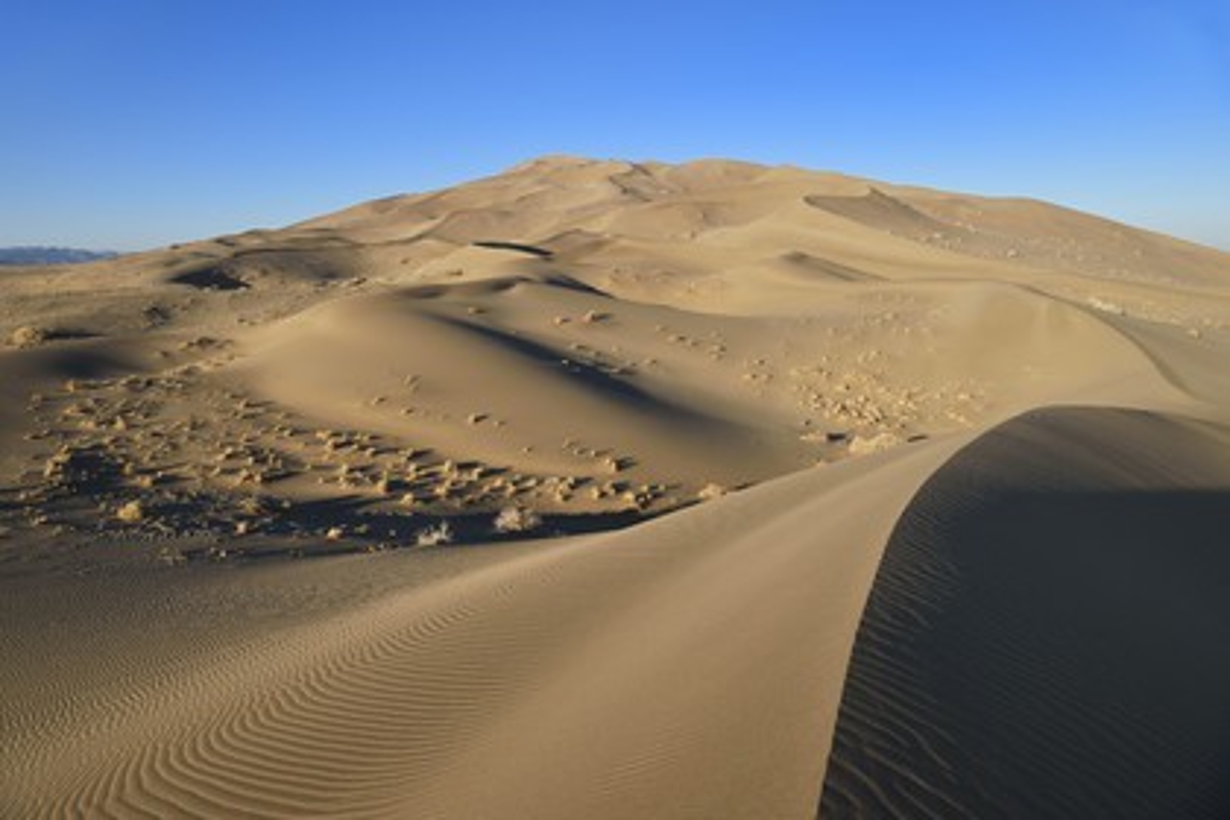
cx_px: 615
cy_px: 410
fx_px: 820
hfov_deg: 73.7
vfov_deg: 53.1
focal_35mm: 24
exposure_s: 1/200
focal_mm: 24
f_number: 11
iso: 200
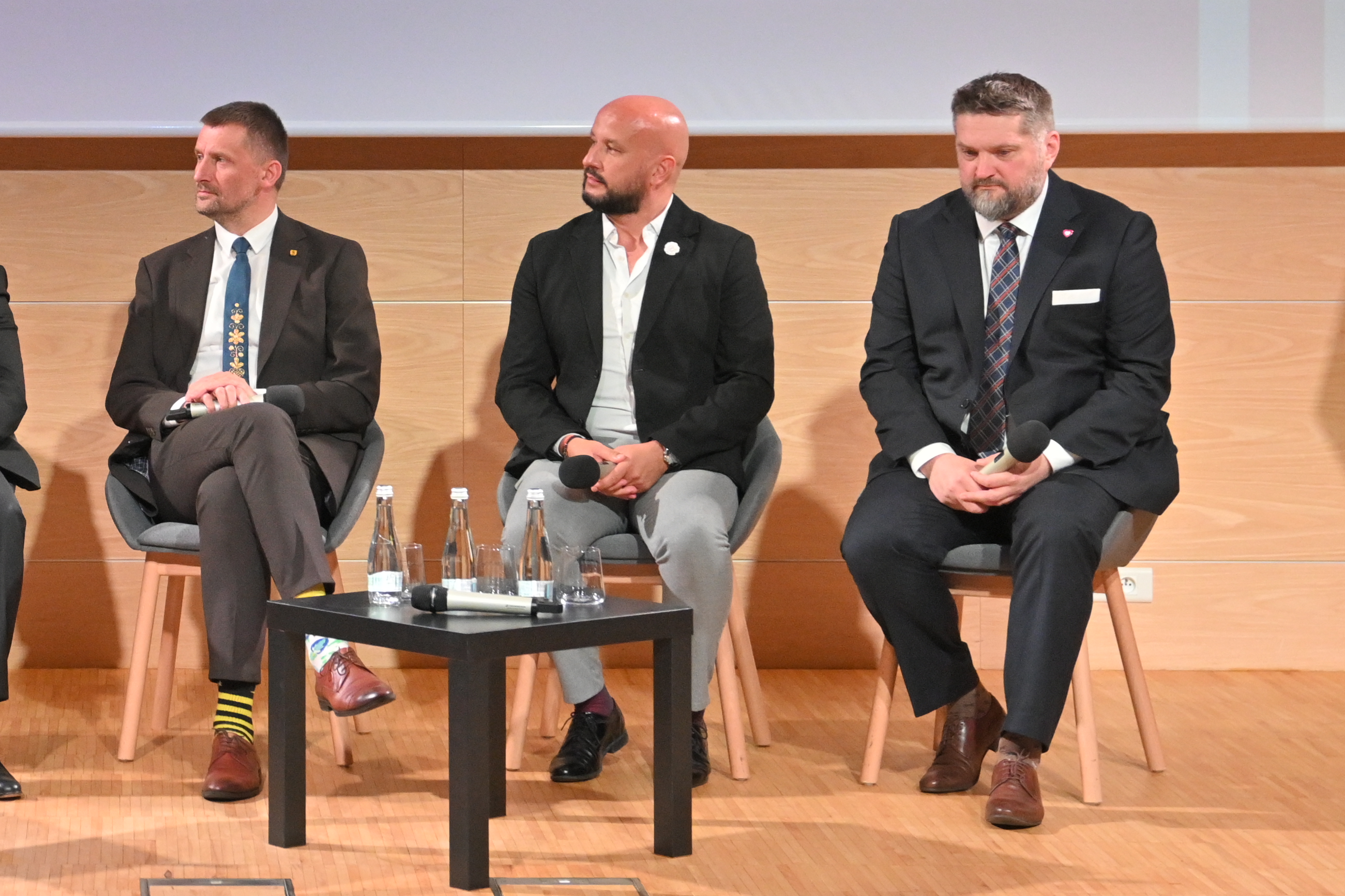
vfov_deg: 11.2
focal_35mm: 122
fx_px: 4558
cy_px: 91
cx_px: 118
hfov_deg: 16.6
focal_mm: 38
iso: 1600
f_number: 5
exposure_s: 1/160
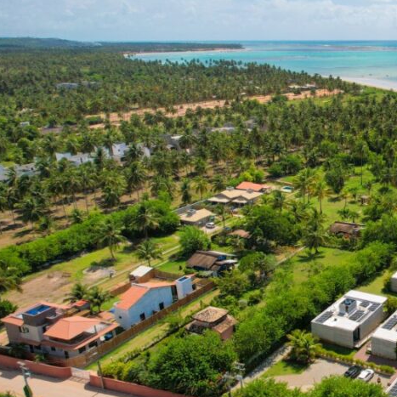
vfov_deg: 40.9
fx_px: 532
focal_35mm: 41
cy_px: 221
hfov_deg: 36.5
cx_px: 403
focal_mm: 8.38
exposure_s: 1/1500
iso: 100
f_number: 2.8
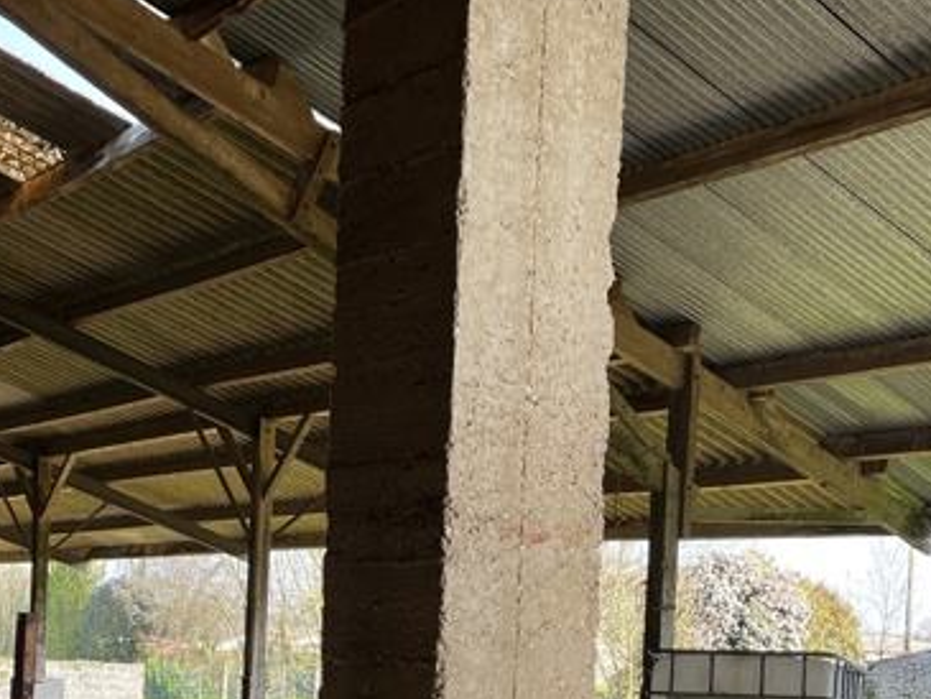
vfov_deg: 24.7
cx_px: 296
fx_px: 1534
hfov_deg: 33.4
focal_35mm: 57
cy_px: 661
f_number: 1.6
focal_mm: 5.1
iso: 40
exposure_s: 1/220
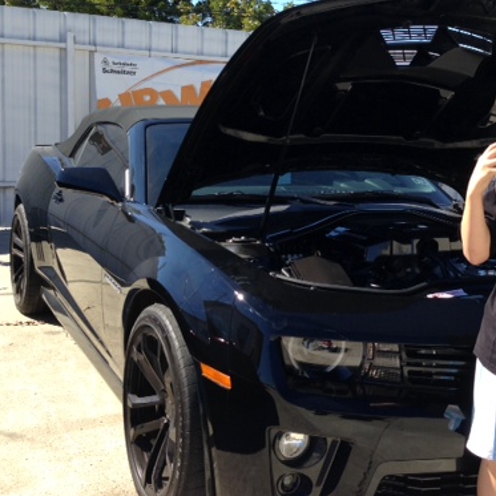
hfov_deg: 33.5
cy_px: 213
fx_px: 811
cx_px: 359
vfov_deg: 34.0
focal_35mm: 50
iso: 50
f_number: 2.4
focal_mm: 4.12
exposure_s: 1/723
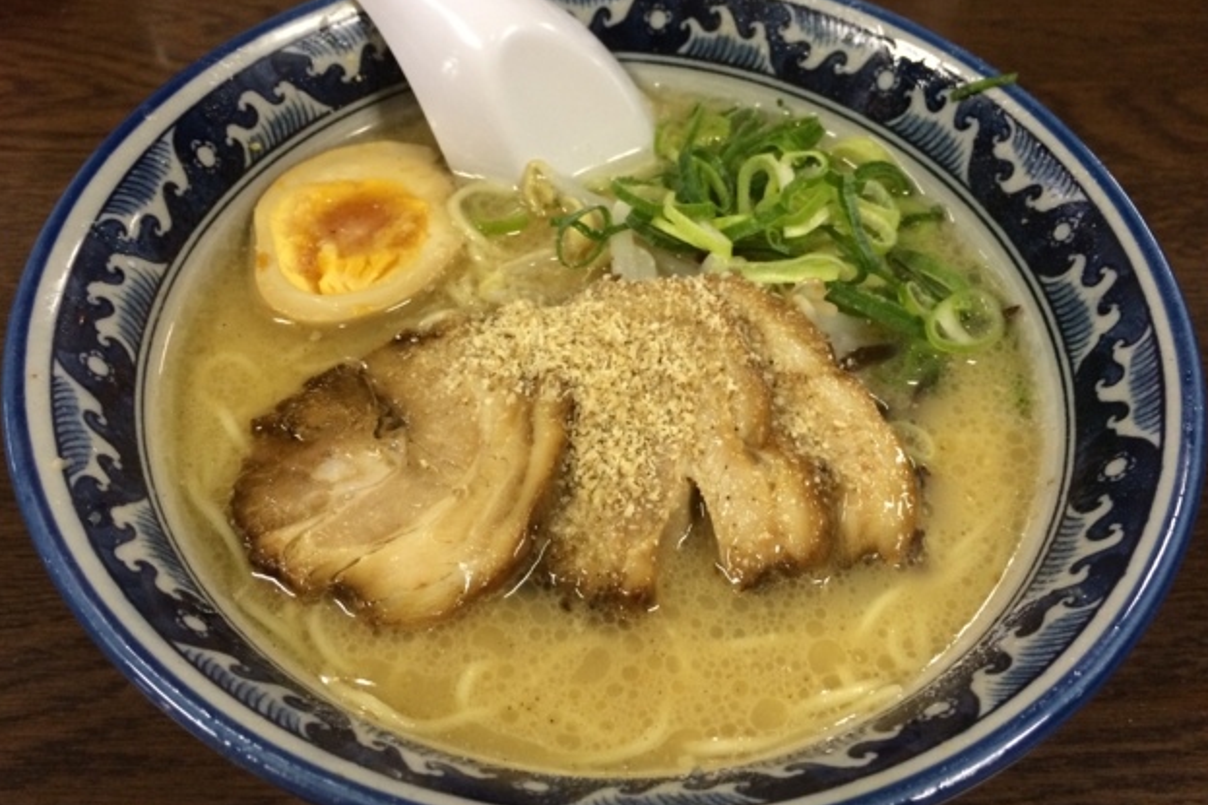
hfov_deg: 60.3
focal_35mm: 31
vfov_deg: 42.3
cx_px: 589
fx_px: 1040
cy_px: 384
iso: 160
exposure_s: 1/30
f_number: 2.2
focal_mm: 4.15
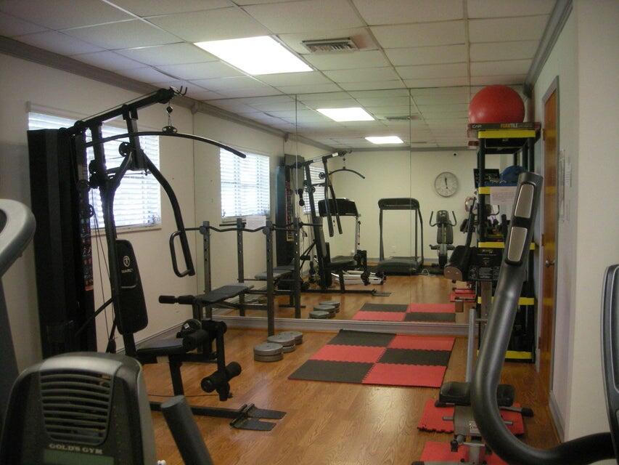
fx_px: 626
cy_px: 232
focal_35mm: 35
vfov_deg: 40.7
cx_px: 310
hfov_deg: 52.6
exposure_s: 1/59.8
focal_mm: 5.7
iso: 345
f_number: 2.8
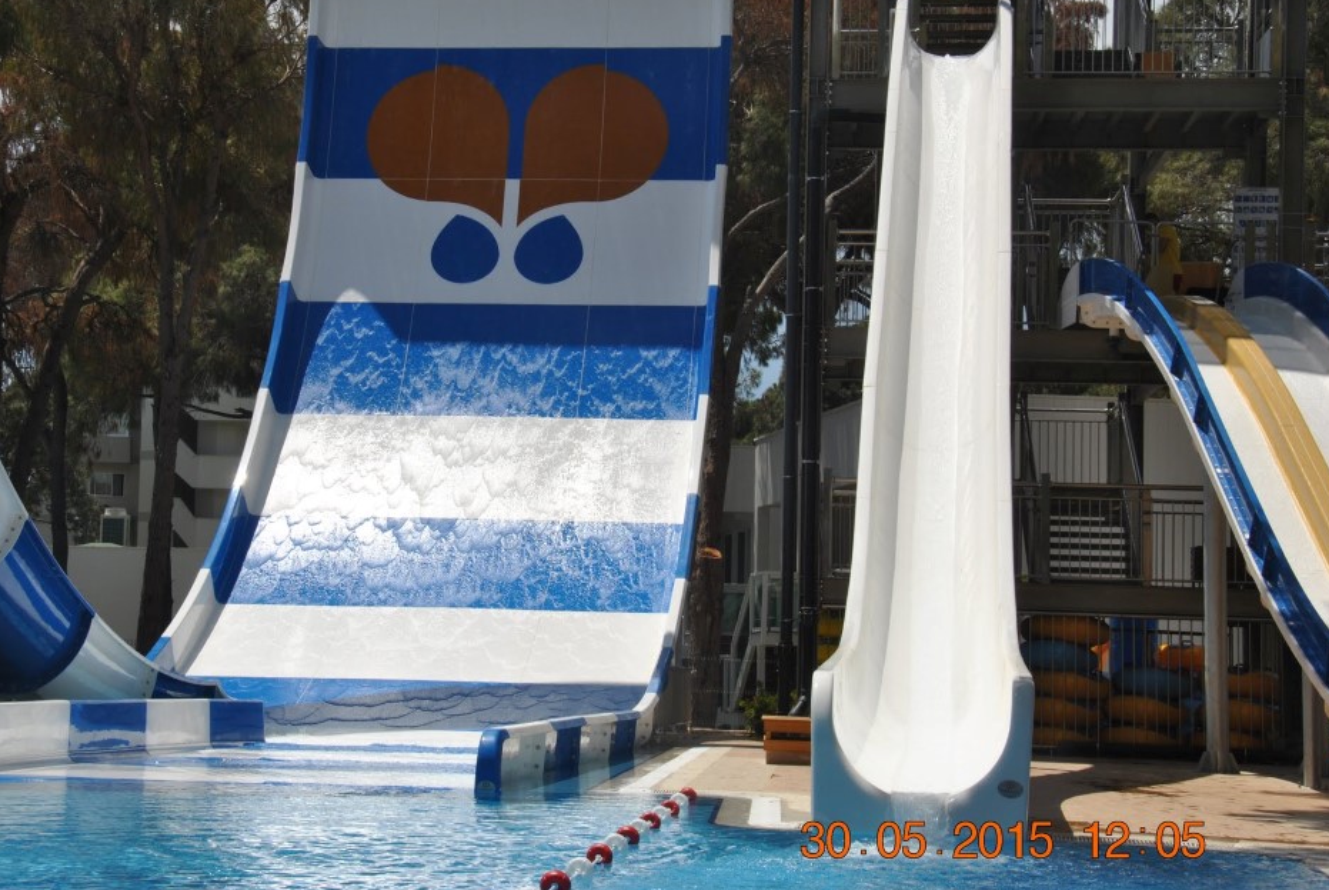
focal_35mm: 85
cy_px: 374
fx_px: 3141
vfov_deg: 16.1
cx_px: 543
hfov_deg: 23.9
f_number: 16
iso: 100
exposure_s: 1/200
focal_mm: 46
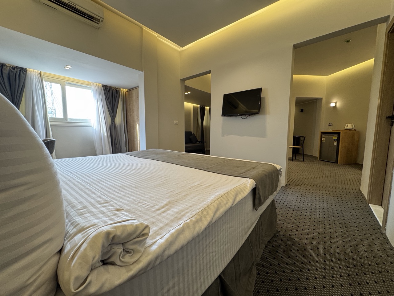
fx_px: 159
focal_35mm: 14
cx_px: 197
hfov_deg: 102.1
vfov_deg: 85.7
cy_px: 148
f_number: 2.2
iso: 160
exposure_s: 1/100
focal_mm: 2.22
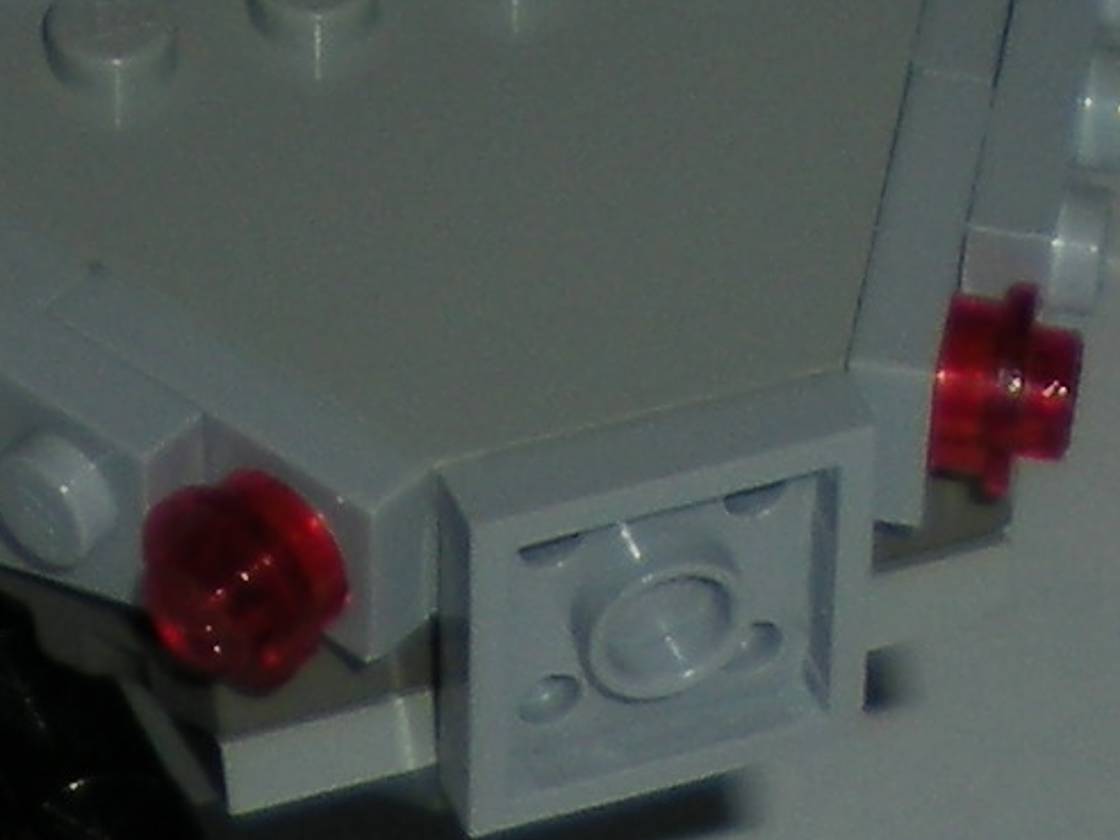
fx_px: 8153
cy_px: 1899
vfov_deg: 5.7
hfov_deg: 7.9
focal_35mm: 252
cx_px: 642
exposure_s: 1/60
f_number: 3.1
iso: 64
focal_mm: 6.3
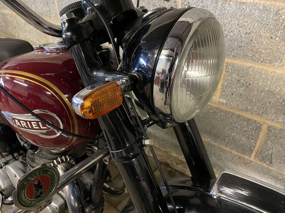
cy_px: 106
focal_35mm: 26
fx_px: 214
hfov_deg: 67.3
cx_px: 142
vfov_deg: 53.1
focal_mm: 4.2
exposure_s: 1/25
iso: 640
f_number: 1.6
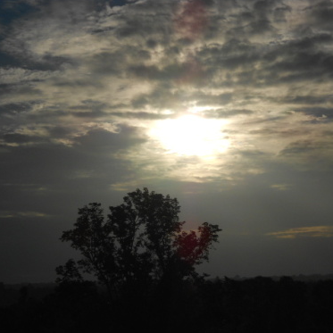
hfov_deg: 17.1
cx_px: 158
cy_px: 166
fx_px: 1110
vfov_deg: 17.1
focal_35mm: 102
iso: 80
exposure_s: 1/800
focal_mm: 15.4
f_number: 15.8
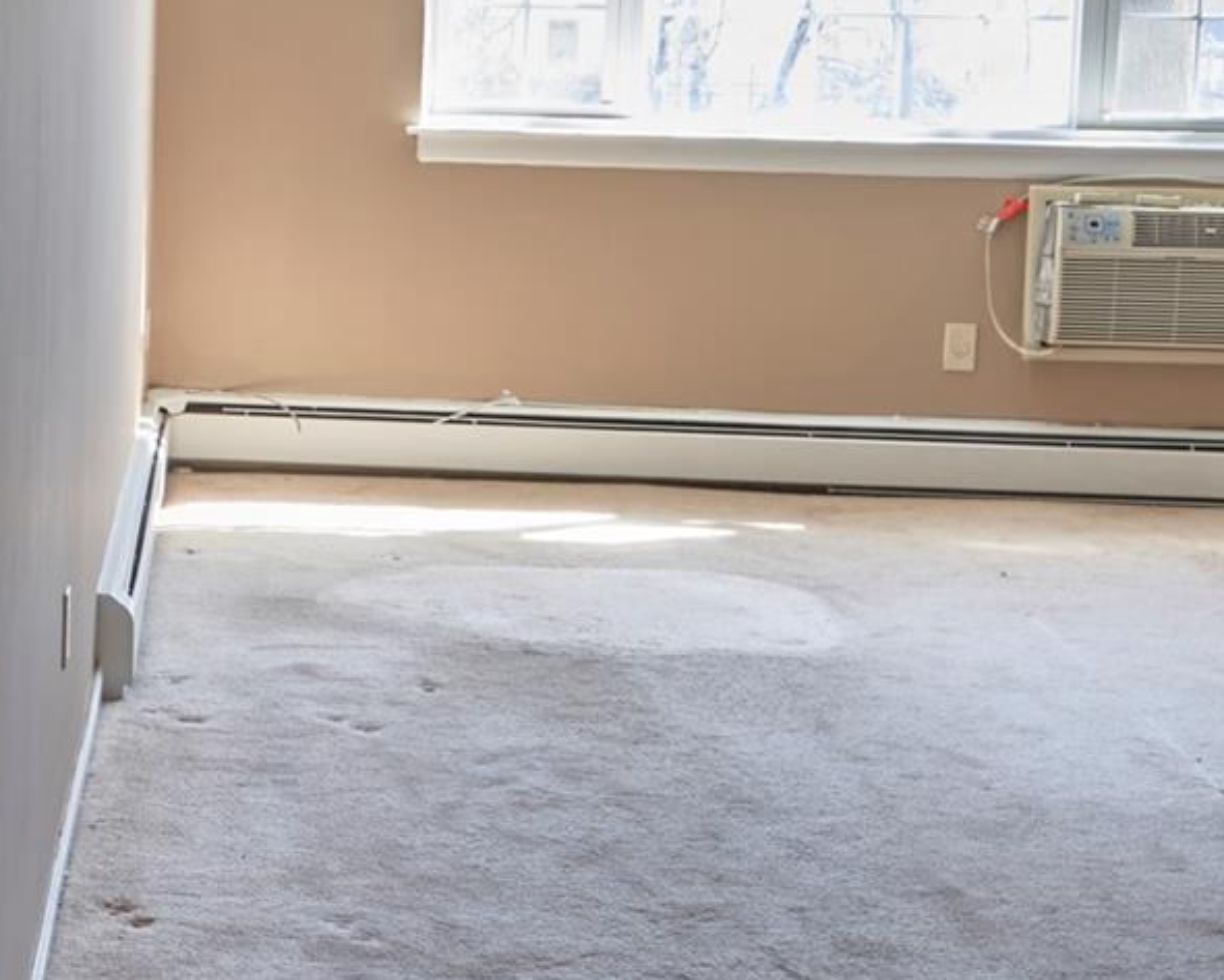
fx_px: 2826
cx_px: -64
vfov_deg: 19.6
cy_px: 279
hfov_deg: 23.2
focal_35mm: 78
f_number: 8
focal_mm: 16
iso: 160
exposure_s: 1/3
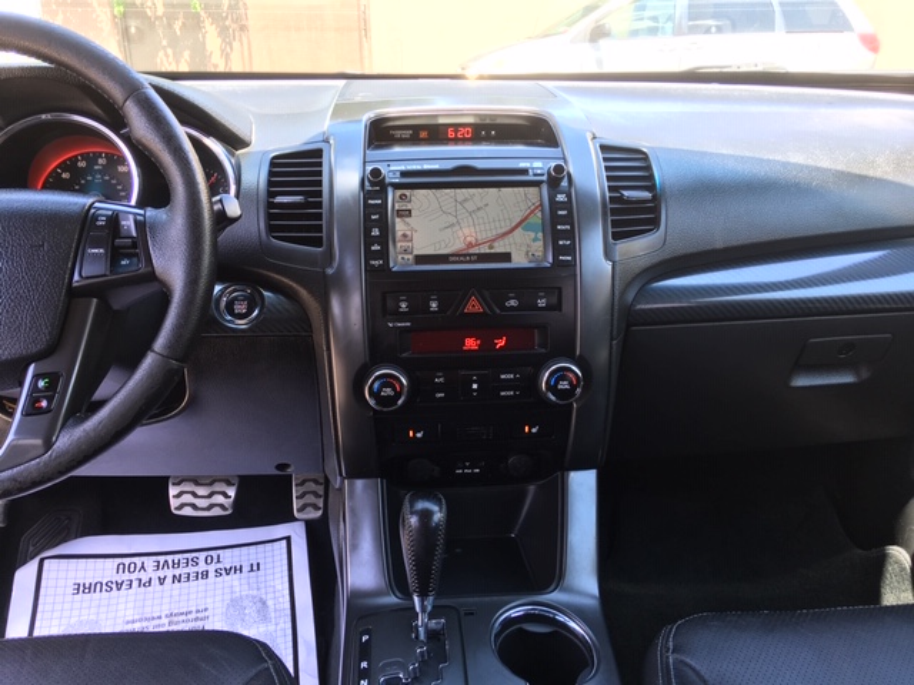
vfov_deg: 48.2
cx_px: 457
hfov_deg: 61.7
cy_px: 342
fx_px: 766
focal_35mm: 29
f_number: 2.2
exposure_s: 1/60
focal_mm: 4.15
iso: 25
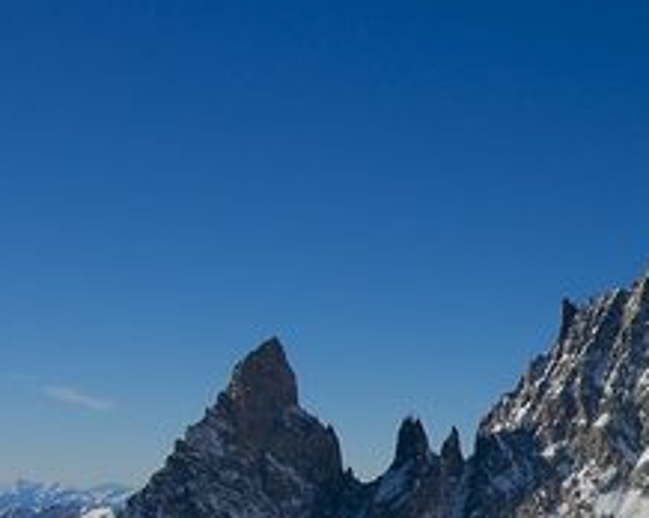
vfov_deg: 16.3
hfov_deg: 19.6
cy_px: 488
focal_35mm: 93
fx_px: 1785
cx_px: 738
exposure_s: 1/5000
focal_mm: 24
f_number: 4
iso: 250
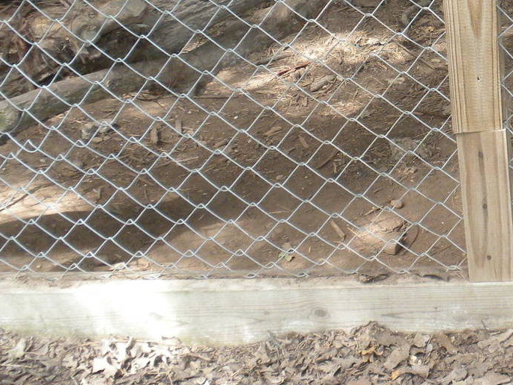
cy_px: 84
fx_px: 1274
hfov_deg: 21.7
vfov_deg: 17.0
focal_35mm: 86
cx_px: 541
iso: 122
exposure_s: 1/60
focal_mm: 6.6
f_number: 3.5
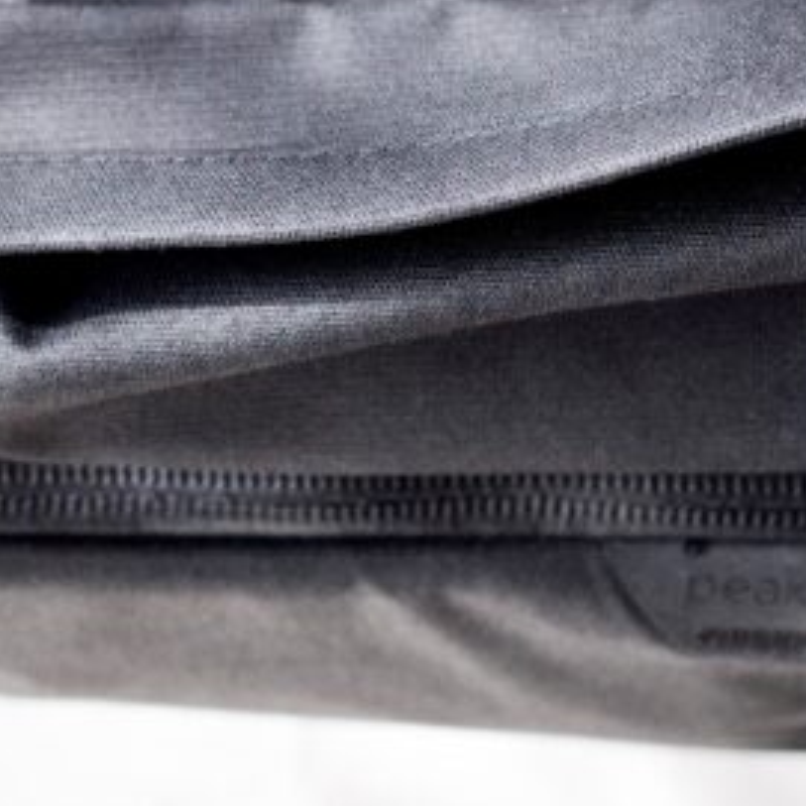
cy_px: -21
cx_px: 559
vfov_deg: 18.7
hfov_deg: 19.2
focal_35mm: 90
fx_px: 2371
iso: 800
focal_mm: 18.3
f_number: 2.8
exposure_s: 1/250
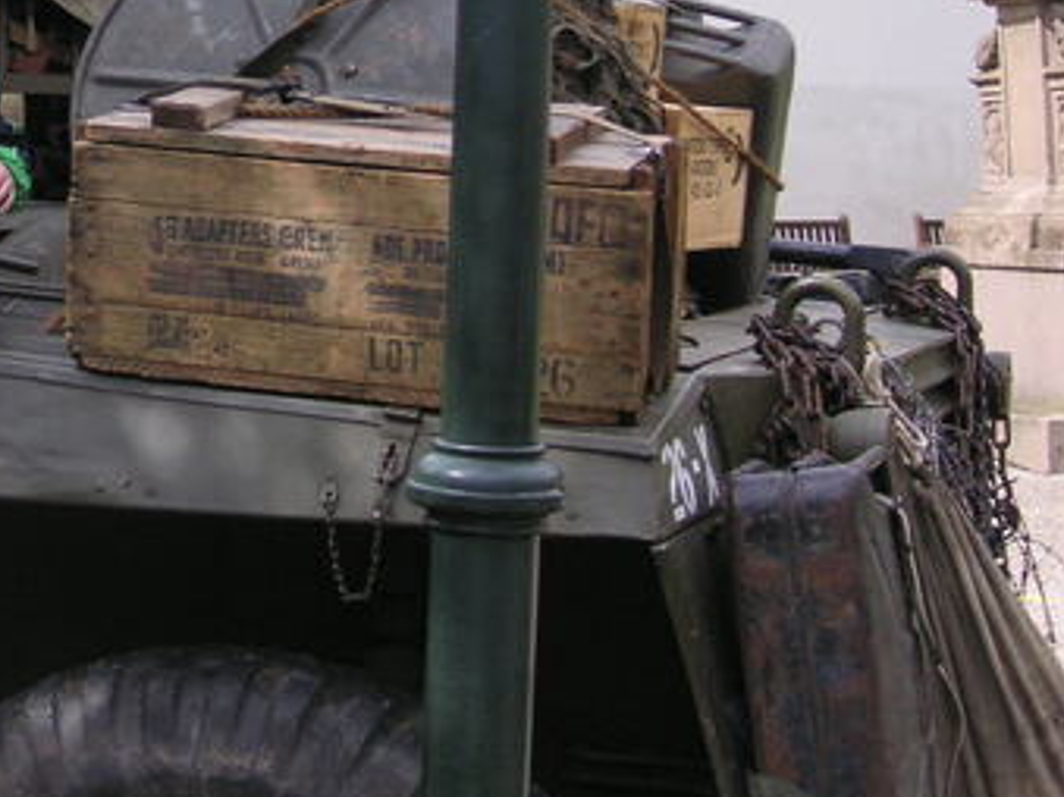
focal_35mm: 111
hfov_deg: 17.0
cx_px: -188
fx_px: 3411
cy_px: 28
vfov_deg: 13.2
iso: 50
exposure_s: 1/500
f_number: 3.3
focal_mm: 7.8
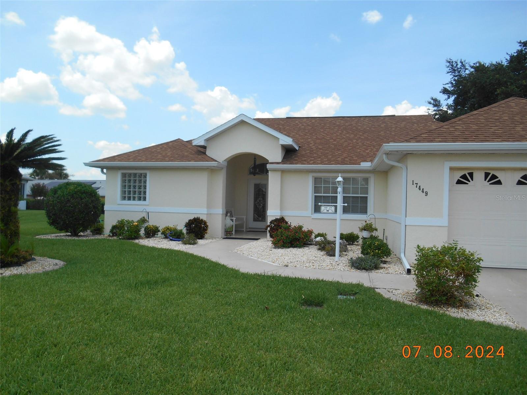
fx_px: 396
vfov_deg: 53.1
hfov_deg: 67.3
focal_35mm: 26
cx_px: 264
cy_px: 198
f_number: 3.4
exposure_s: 1/640
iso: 80
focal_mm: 4.7
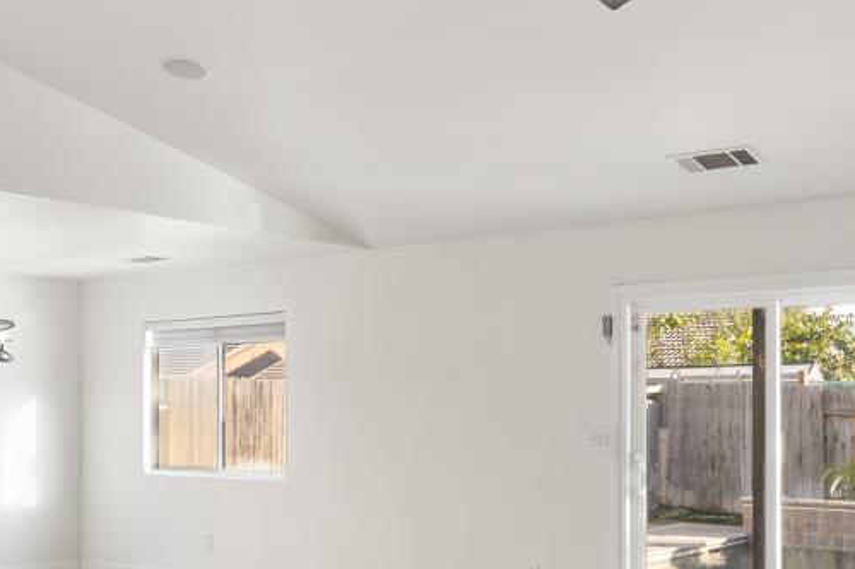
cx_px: 265
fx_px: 1211
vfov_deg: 26.2
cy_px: 415
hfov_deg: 38.3
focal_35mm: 51
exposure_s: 1/8
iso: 400
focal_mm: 17
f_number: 5.6
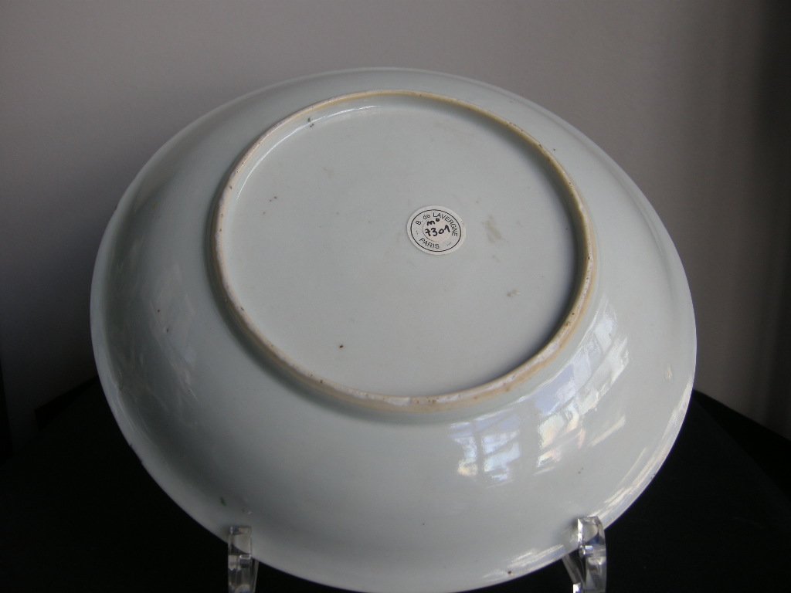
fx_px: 800
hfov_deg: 52.6
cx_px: 396
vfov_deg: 40.7
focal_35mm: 35
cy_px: 296
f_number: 3
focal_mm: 7.5
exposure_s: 1/60.8
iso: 64
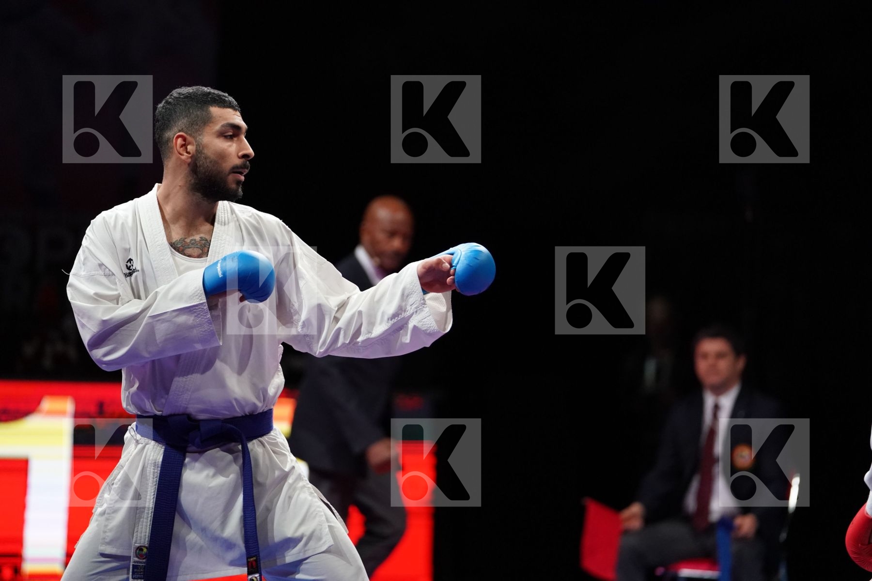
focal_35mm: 167
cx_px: 436
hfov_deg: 12.3
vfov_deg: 8.2
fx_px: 4045
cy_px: 290
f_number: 2.8
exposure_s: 1/1000
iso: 4000
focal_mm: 167
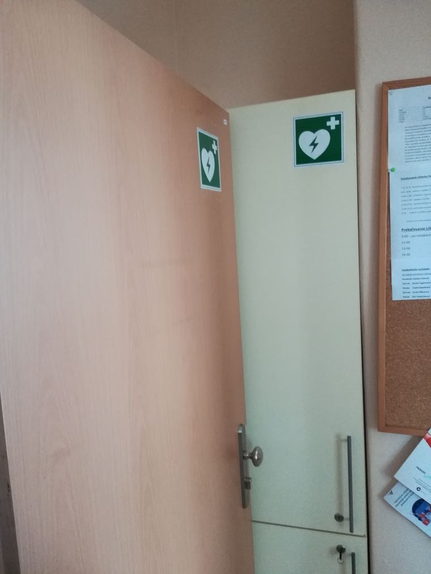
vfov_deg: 67.3
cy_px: 287
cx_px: 216
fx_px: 432
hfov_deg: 53.1
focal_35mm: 26
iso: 500
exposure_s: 1/14.3
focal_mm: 3.83
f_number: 2.2
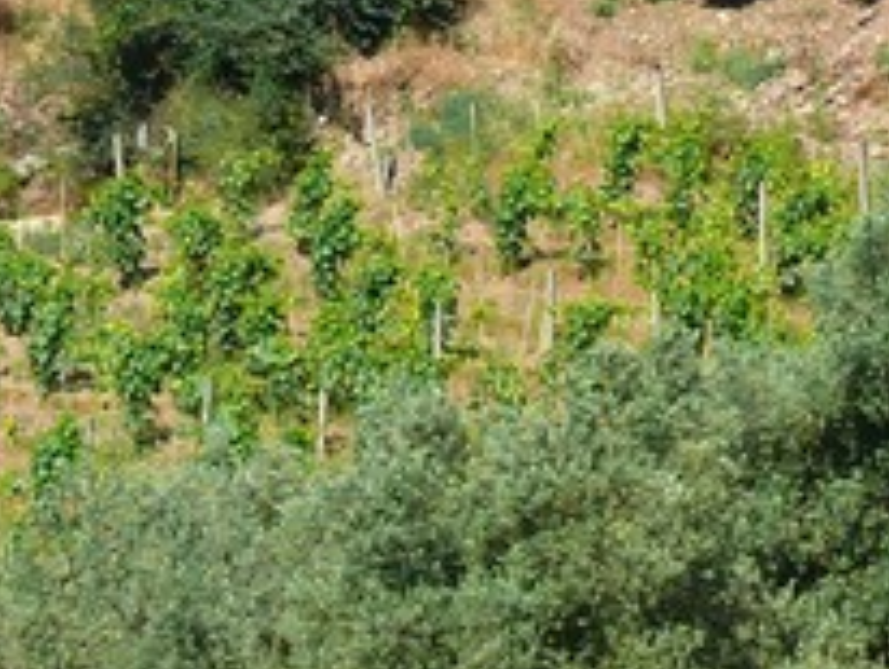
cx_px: 1200
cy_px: -432
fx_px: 9719
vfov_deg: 3.9
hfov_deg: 5.2
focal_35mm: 378
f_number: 4
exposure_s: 1/250
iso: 100
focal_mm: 22
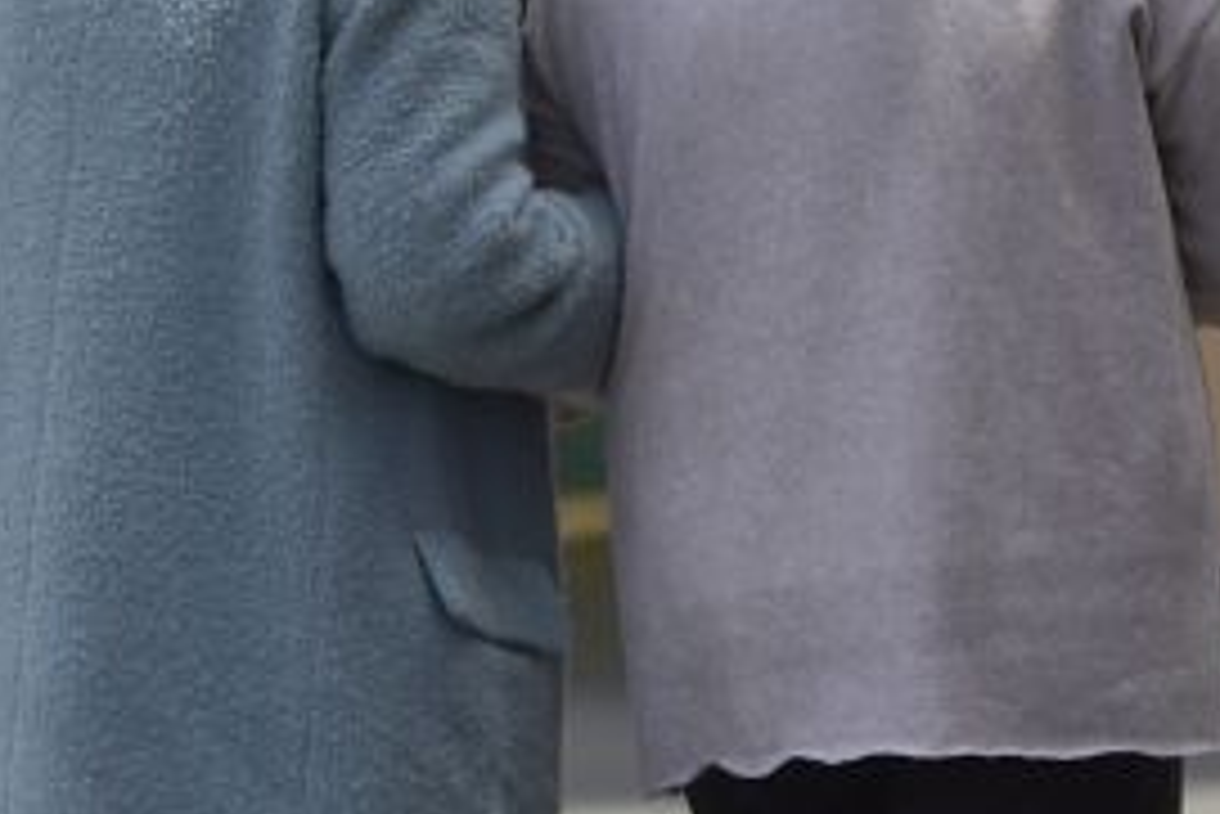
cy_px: 625
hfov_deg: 4.4
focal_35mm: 472
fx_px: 16003
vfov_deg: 2.9
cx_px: 194
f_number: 18
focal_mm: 125
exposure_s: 1/5000
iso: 400
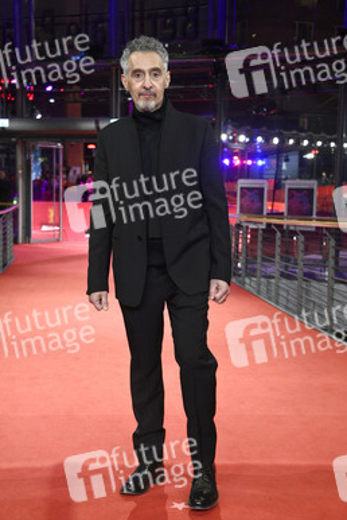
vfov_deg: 33.4
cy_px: 268
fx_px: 866
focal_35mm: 60
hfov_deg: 22.7
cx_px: 172
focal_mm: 58
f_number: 5.6
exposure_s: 1/250
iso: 4000
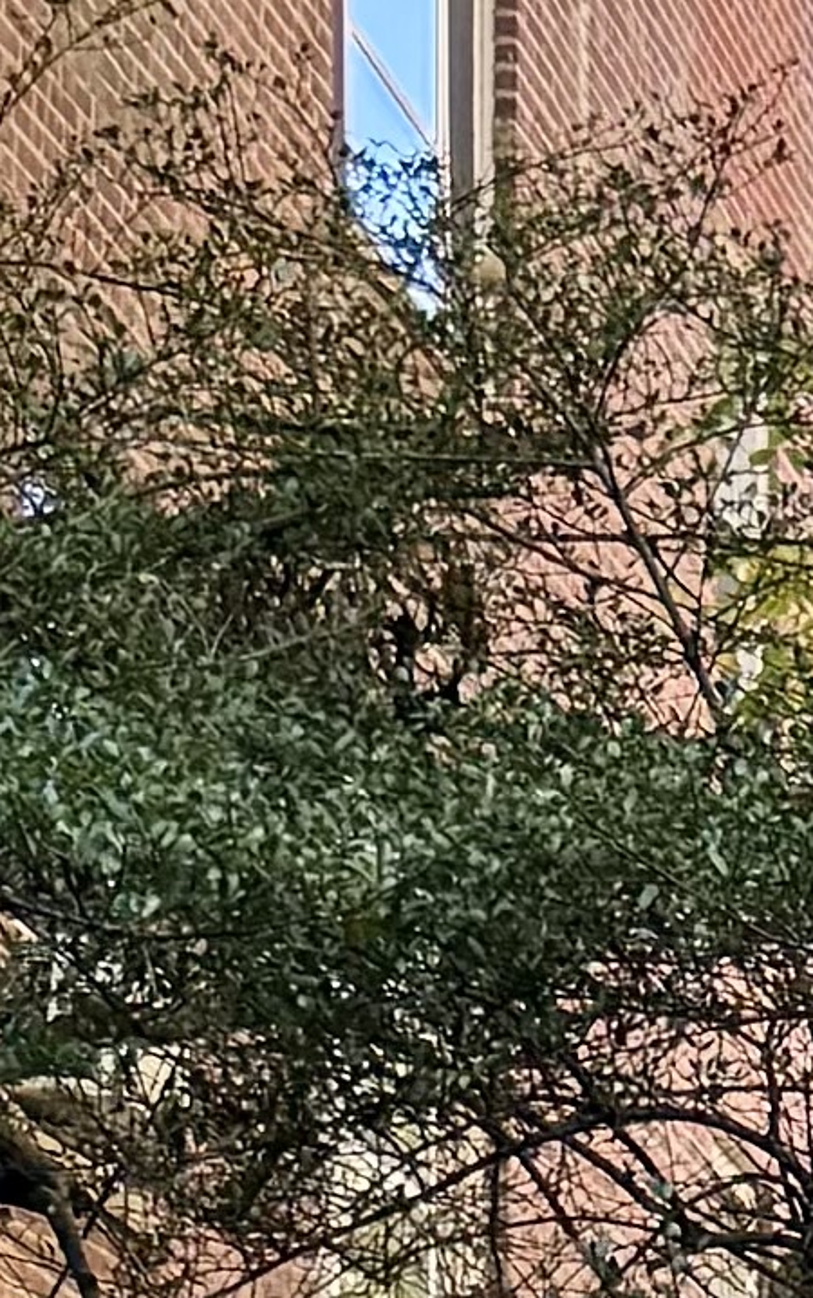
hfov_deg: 6.0
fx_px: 7154
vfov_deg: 9.9
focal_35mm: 202
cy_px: 2137
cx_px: 2504
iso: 100
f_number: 1.78
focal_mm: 6.76
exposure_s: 1/278
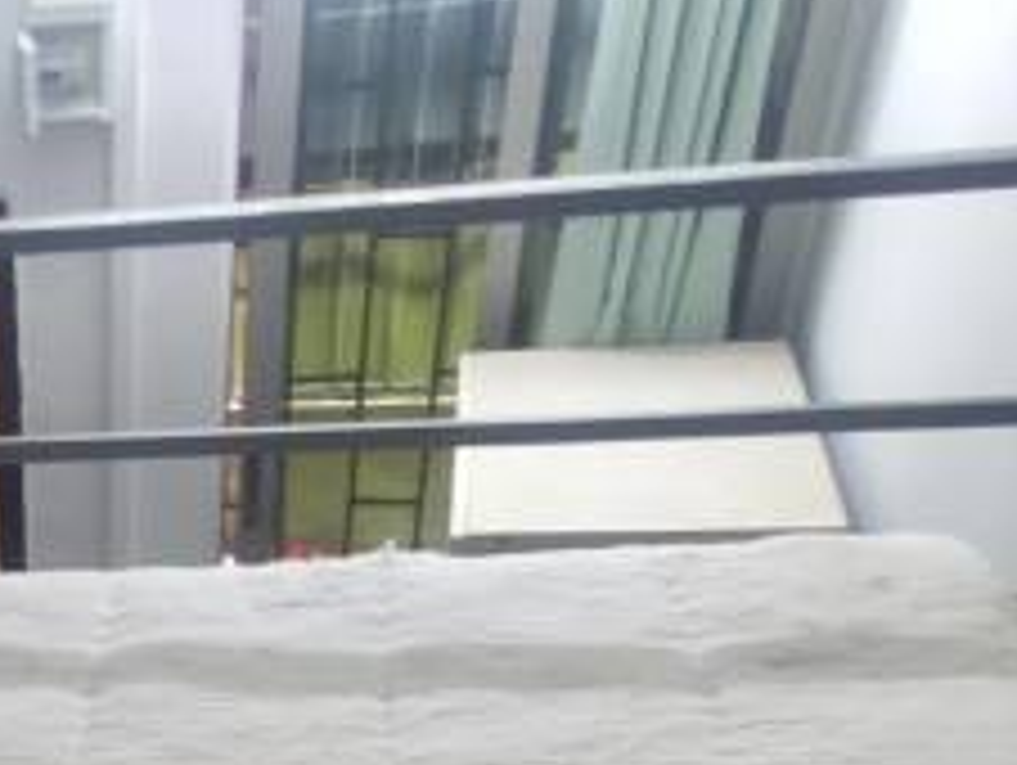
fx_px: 1559
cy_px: 1316
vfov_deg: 20.7
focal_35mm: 53
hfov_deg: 30.7
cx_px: -198
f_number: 2.2
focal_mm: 2.25
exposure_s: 1/25
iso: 1389
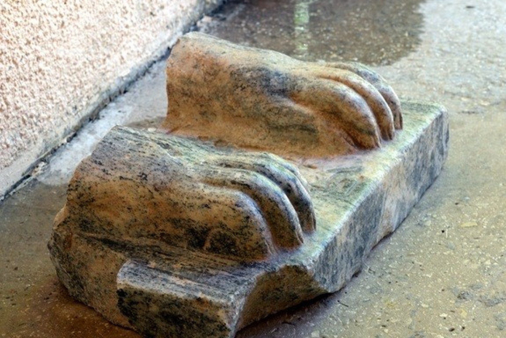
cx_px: 253
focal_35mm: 105
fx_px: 1476
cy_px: 169
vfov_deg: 13.0
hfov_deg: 19.5
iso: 160
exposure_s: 1/2
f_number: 18
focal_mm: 105
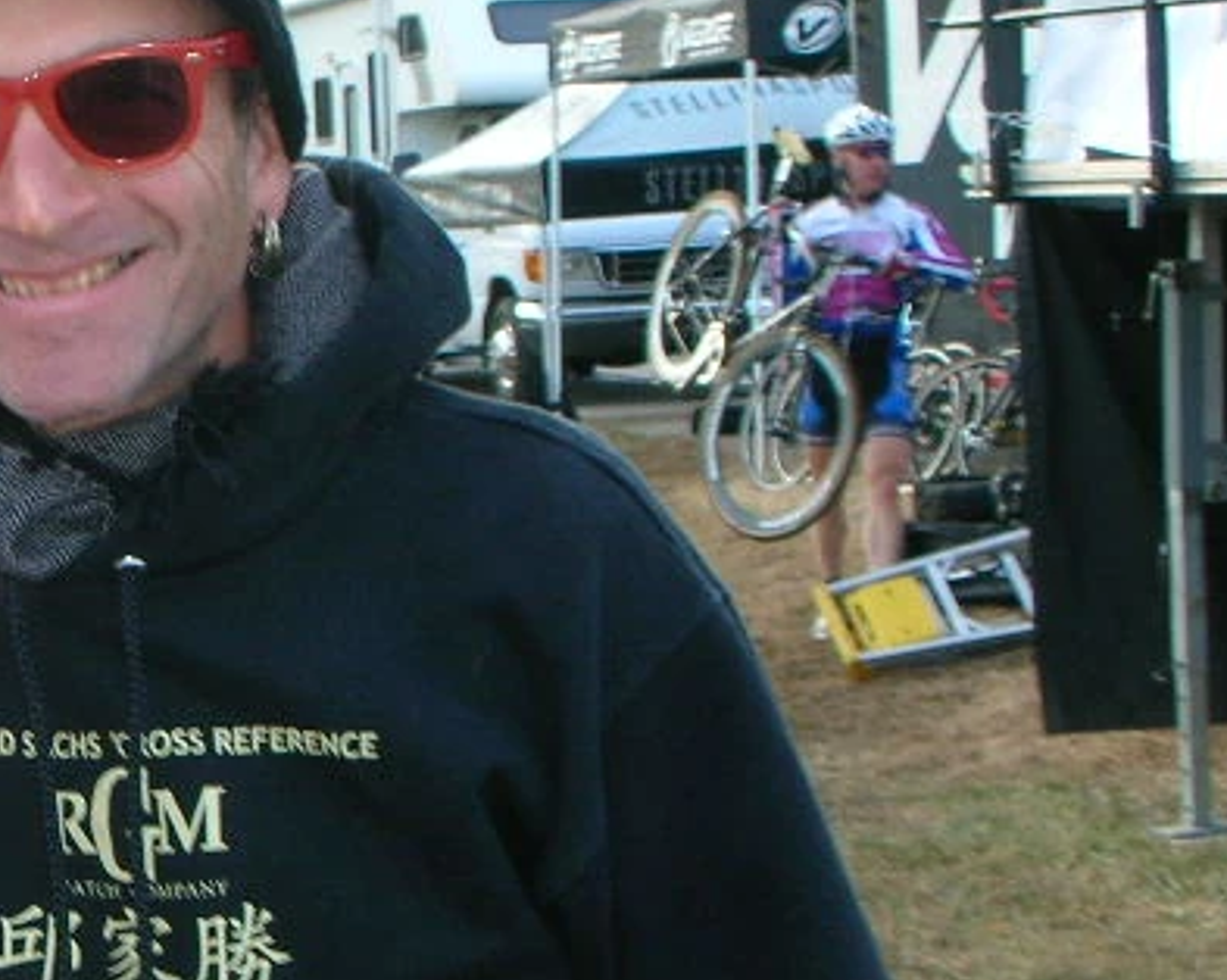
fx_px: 4247
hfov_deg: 15.7
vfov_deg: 13.1
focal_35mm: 117
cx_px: -328
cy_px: 680
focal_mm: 7.7
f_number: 3.5
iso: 50
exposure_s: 1/30
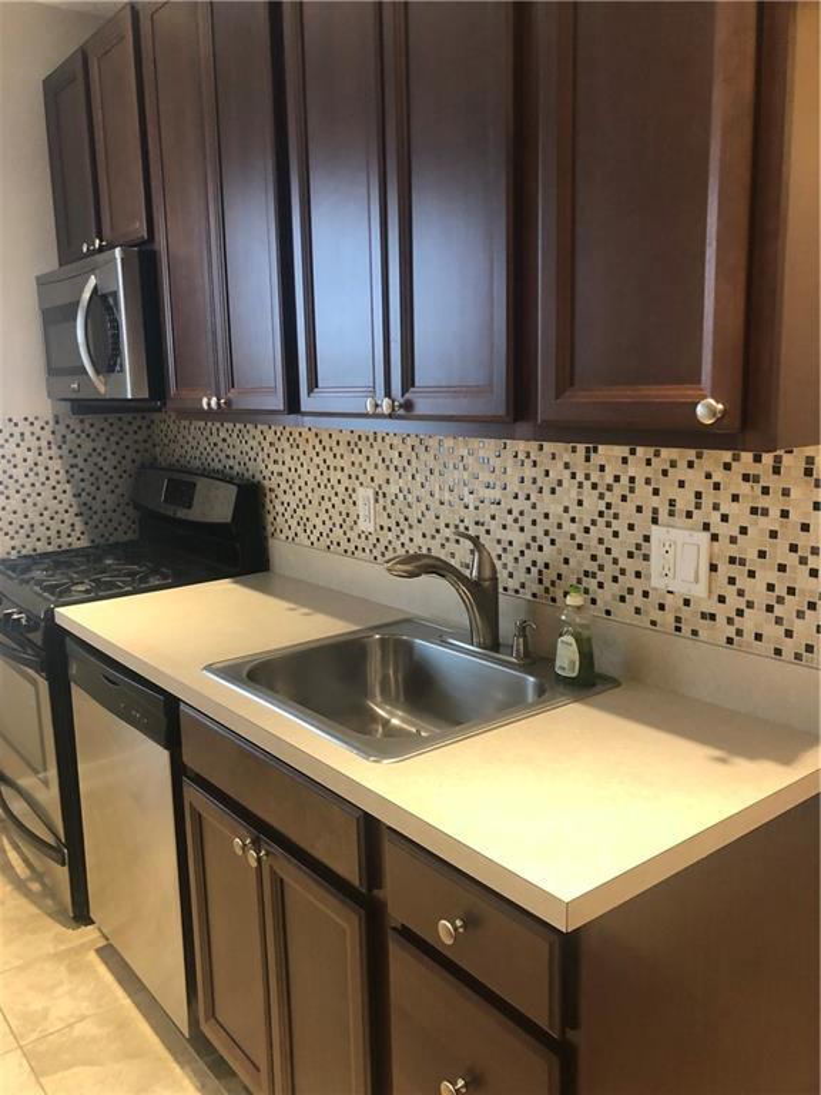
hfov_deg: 49.7
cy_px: 548
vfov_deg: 63.4
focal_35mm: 28
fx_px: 885
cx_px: 410
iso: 64
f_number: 1.8
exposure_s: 1/15
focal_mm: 4
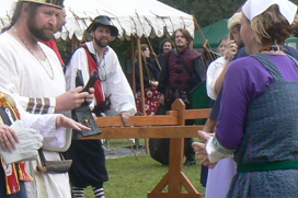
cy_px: 174
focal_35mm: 196
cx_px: 124
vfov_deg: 7.0
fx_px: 1621
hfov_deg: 10.5
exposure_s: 1/250
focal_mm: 10.7
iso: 80
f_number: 5.6
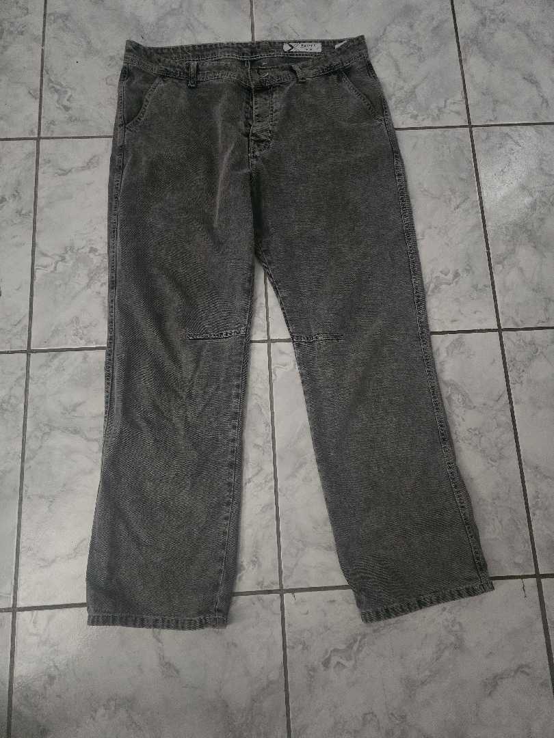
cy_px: 369
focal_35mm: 23
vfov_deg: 73.9
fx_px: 491
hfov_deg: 58.9
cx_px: 277
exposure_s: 1/50.3
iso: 1600
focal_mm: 6.3
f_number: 1.7
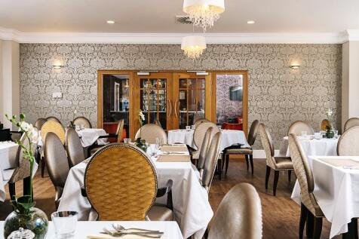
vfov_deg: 37.8
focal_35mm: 35
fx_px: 349
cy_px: 120
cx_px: 180
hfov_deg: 54.5
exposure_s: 1/80
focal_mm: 35
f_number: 8
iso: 500
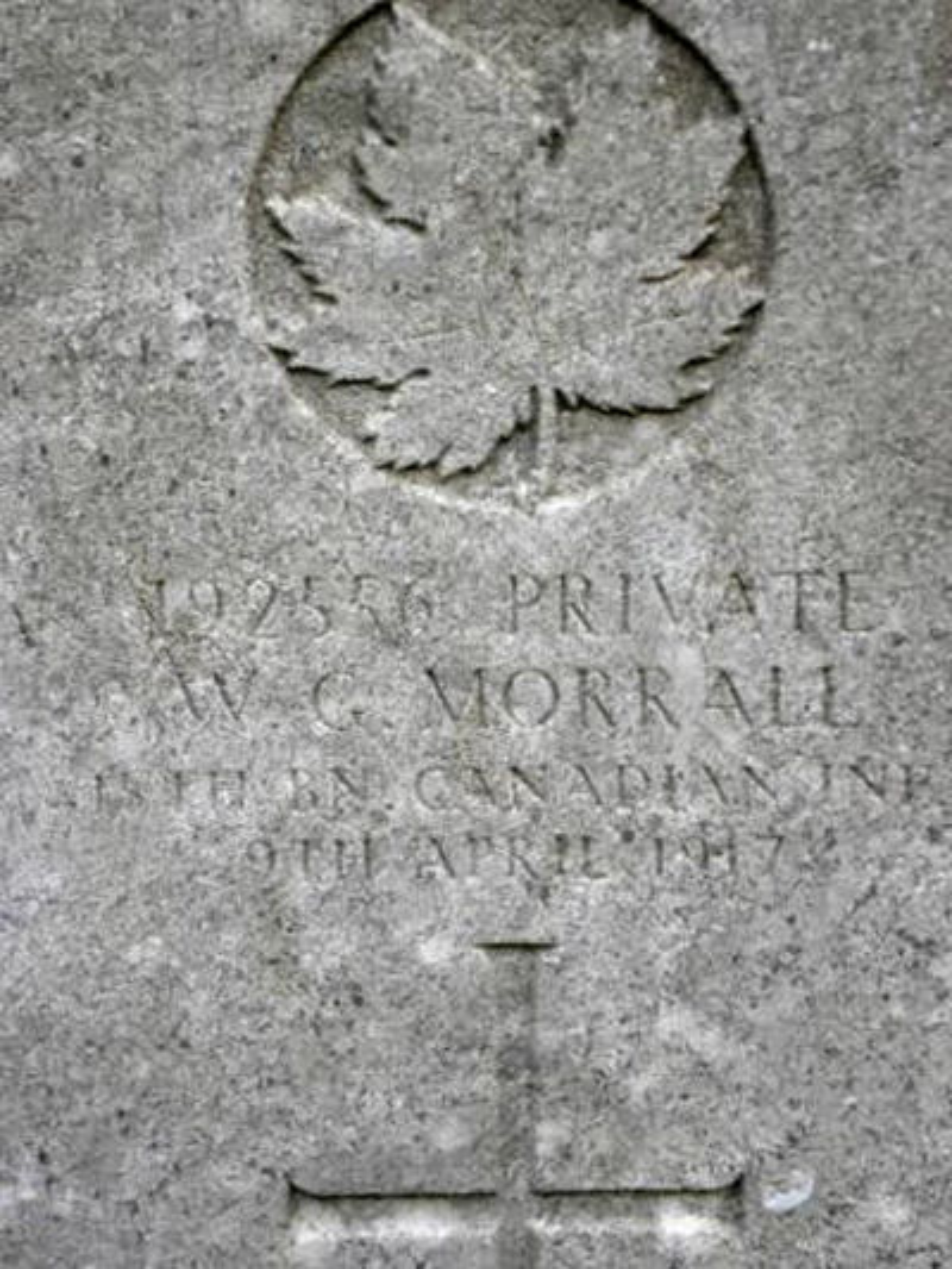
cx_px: 476
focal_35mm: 75
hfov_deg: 19.6
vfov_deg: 26.0
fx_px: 2749
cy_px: 634
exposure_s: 1/65
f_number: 4
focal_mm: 13.4
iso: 66
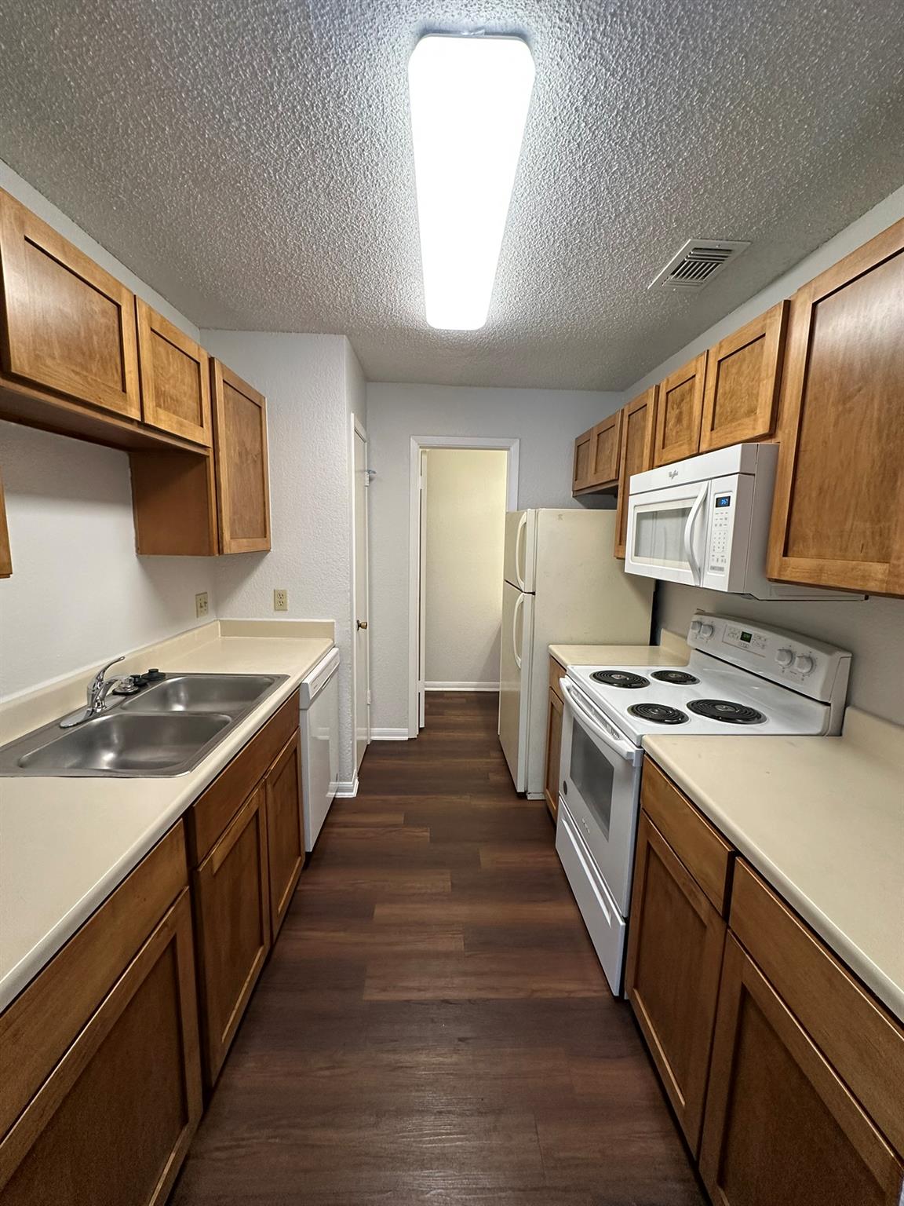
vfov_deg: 102.1
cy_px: 603
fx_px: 487
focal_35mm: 14
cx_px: 452
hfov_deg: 85.7
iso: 200
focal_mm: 2.22
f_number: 2.2
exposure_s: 1/120
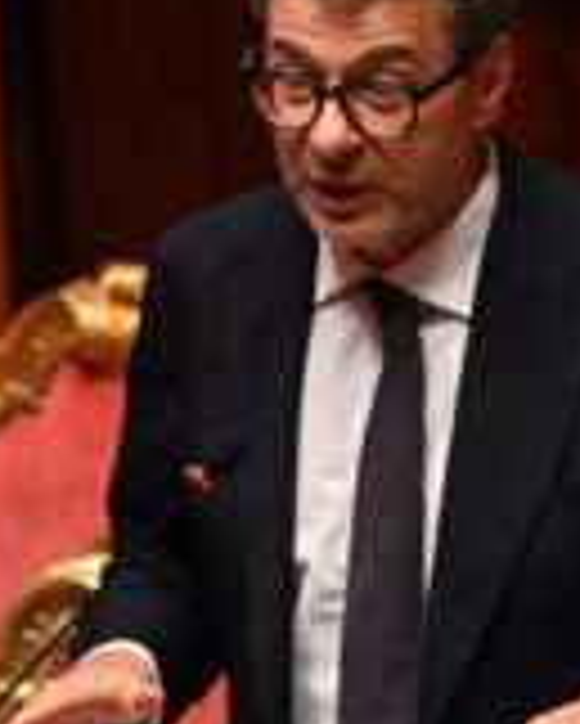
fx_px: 19036
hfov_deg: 1.7
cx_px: 490
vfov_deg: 2.2
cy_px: 398
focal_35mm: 888
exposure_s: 1/160
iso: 5000
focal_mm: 380
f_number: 5.6
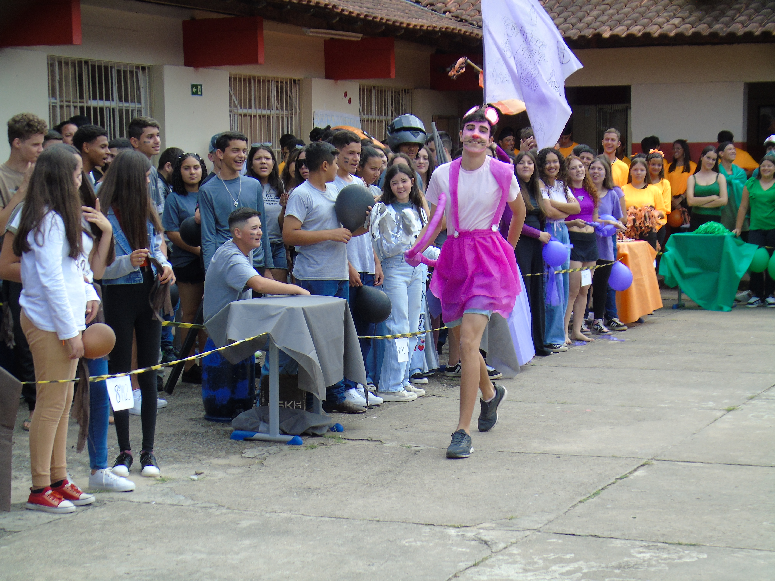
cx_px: 388
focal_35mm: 82
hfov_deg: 23.8
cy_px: 290
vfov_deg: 18.0
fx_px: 1836
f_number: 4.1
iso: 80
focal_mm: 15
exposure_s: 1/160
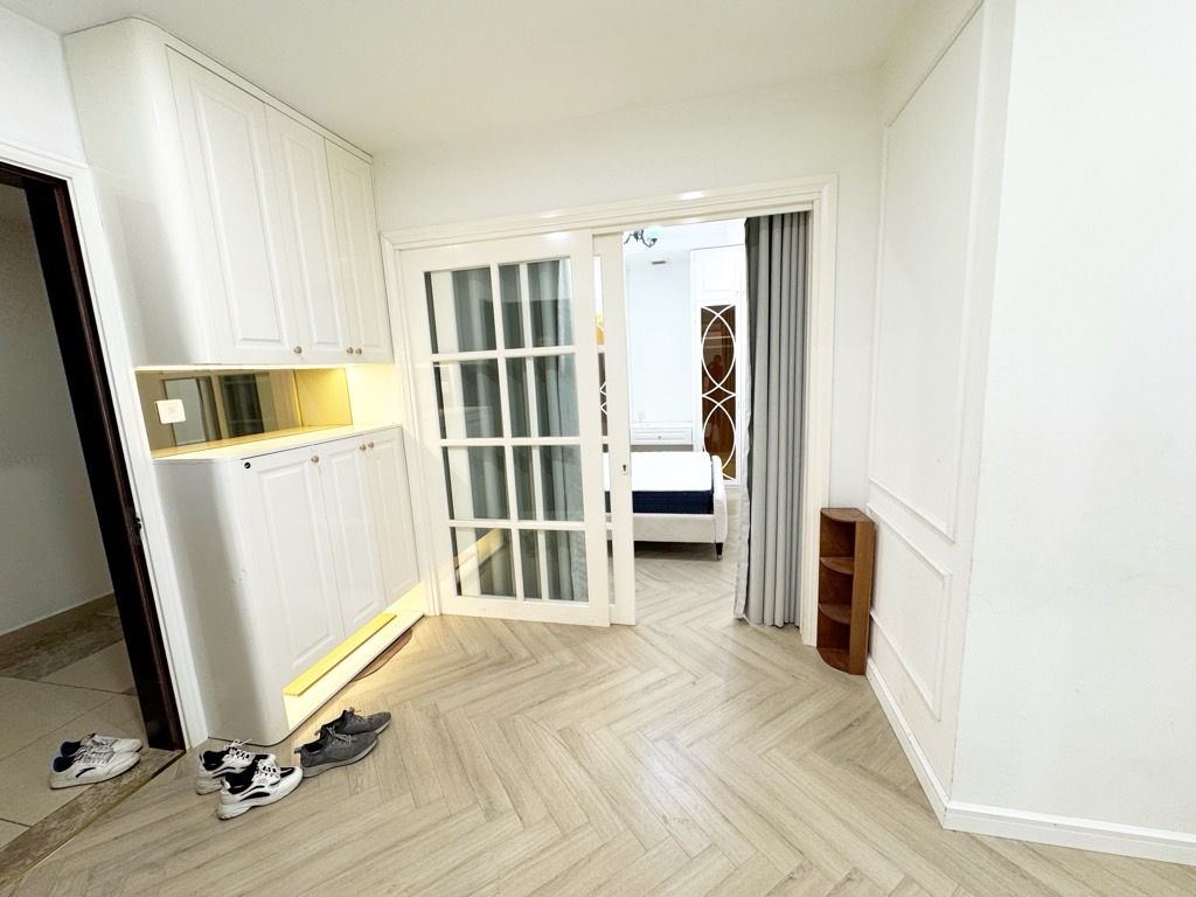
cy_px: 448
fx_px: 484
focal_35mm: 14
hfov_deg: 102.1
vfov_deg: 85.7
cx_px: 598
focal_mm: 2.22
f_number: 2.2
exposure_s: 1/100
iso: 125
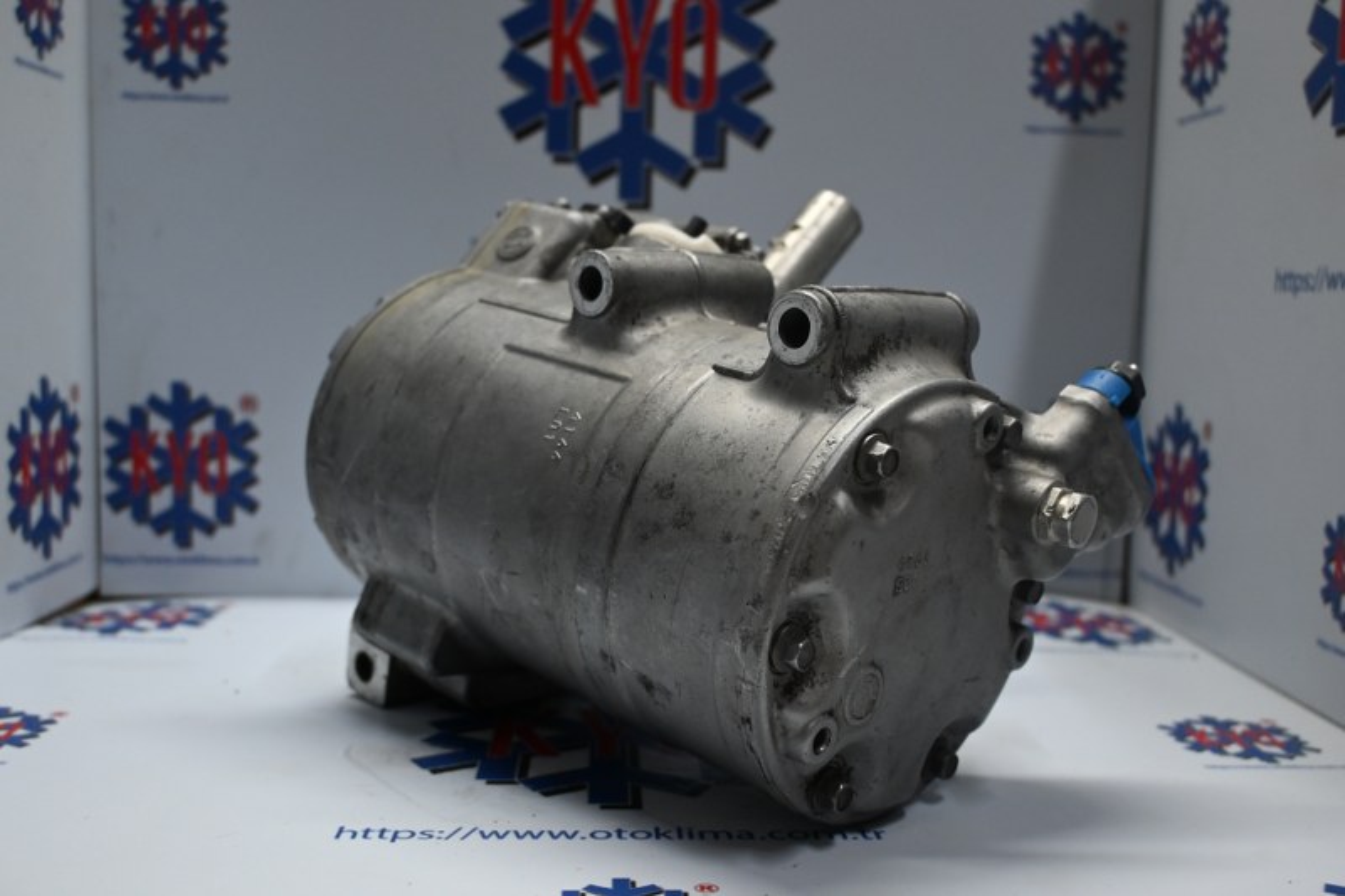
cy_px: 448
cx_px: 672
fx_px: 1345
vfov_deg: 36.9
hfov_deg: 53.1
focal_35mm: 36
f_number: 4.2
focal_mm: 24
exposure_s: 1/125
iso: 800
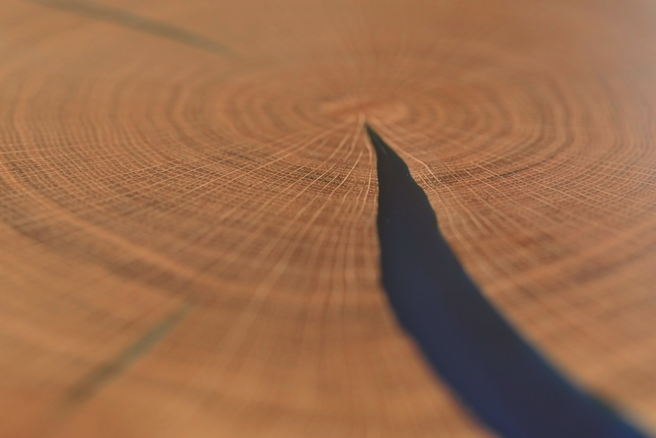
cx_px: 308
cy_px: 231
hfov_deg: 18.1
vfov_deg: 12.1
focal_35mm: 113
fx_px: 2059
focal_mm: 105
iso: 800
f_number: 6.3
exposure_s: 1/60
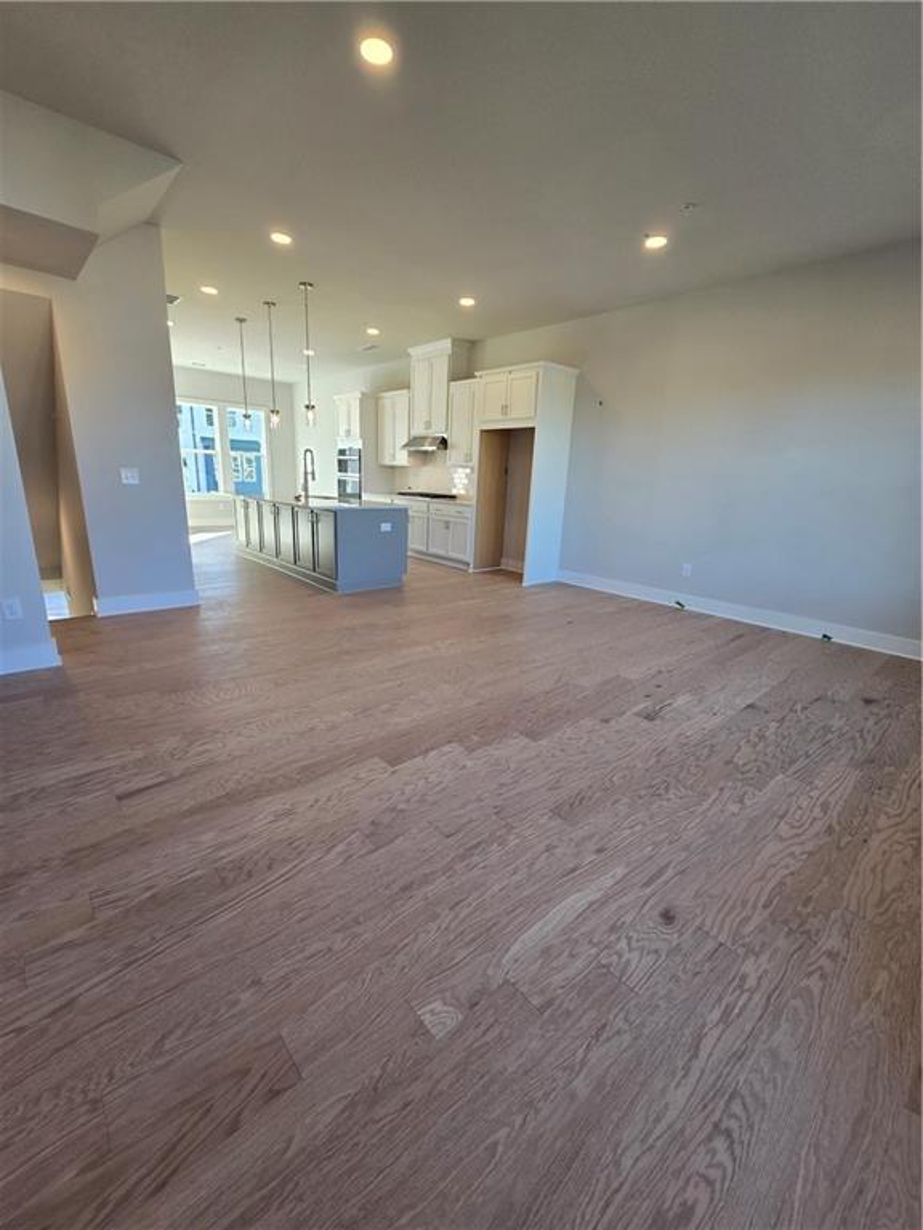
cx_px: 462
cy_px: 615
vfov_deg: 106.2
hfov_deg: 89.9
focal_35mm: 13
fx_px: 462
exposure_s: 1/60
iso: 50
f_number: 2.2
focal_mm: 2.2
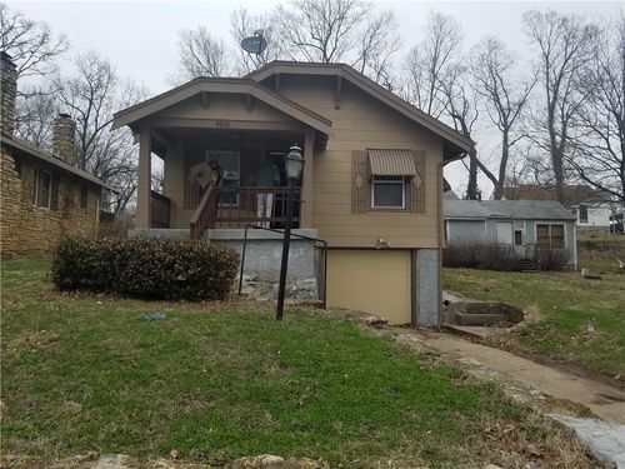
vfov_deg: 53.1
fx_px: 469
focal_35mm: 26
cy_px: 234
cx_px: 312
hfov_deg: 67.3
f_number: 1.7
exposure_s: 1/916
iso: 50
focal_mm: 4.2
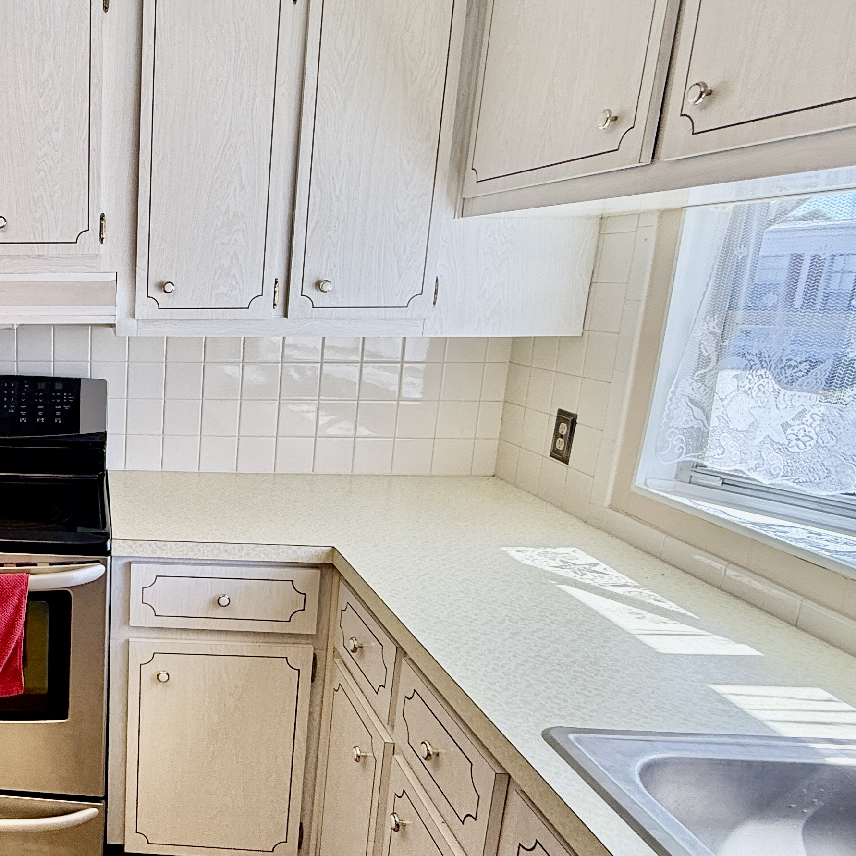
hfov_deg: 47.3
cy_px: 446
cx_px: -5
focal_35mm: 28
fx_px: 783
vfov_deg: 57.3
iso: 50
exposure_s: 1/188
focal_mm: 2.22
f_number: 2.2
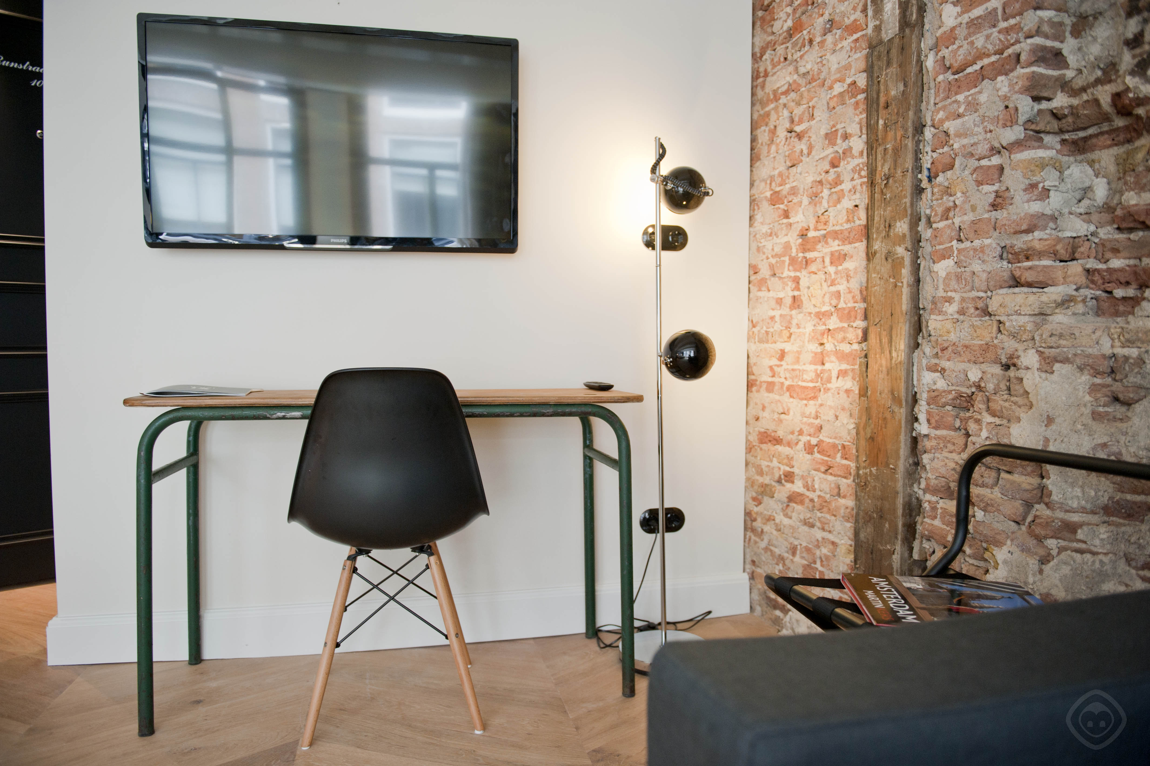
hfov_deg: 73.8
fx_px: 766
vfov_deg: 53.1
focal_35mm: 24
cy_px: 383
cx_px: 575
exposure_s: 1/60
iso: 400
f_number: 2.8
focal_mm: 24
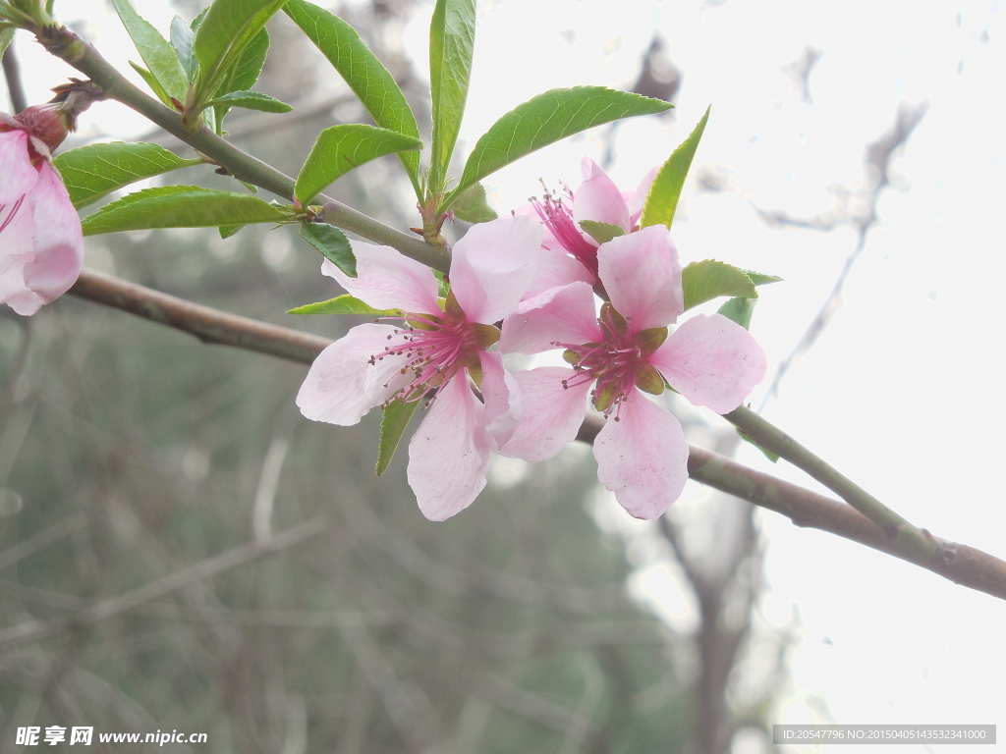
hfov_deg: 14.7
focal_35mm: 134
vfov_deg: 11.1
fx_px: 3894
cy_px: 377
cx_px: 503
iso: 125
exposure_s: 1/100
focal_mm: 24.2
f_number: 4.9
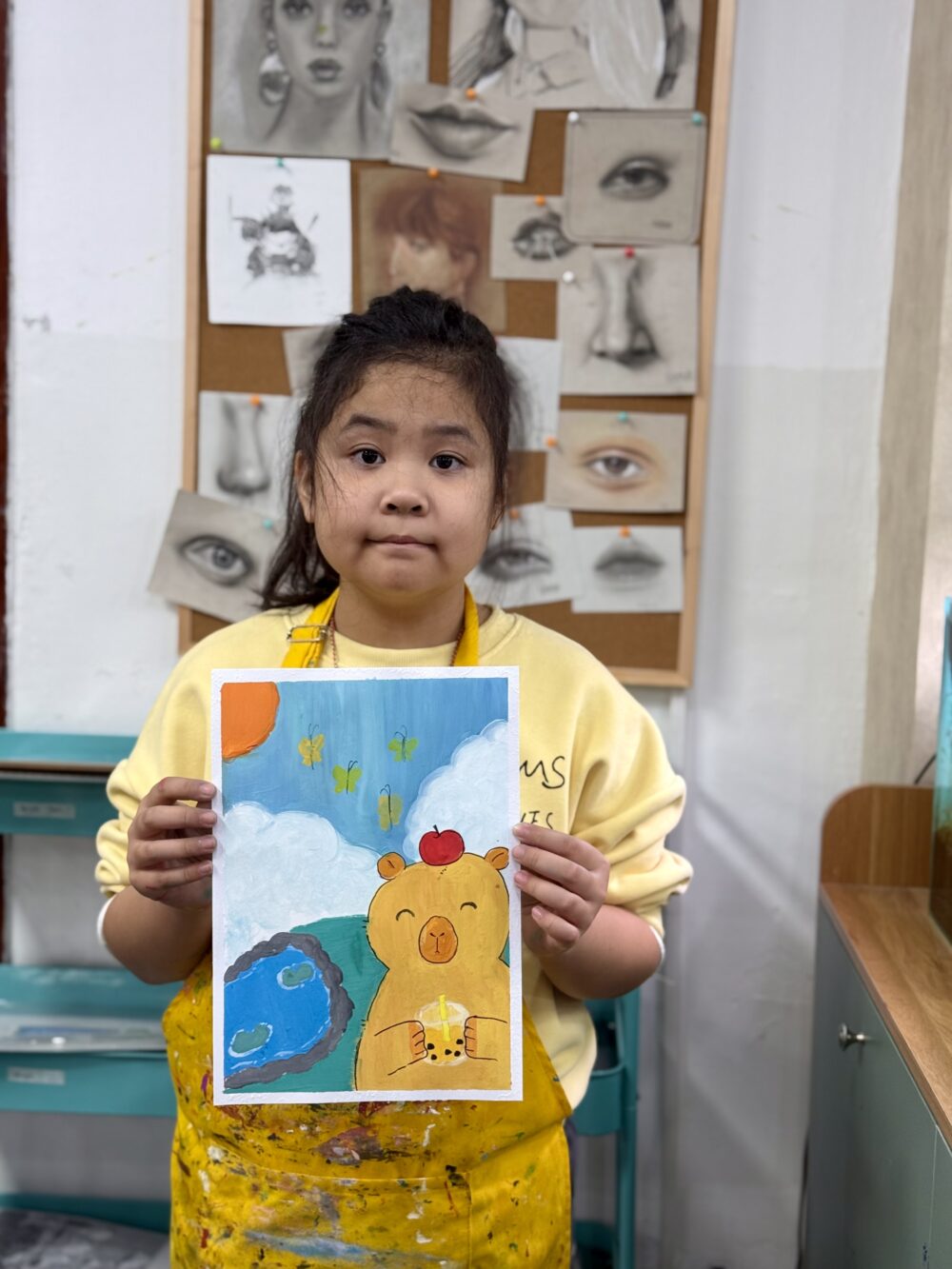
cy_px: 634
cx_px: 476
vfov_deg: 39.7
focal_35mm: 48
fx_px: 1760
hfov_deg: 30.3
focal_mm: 6.76
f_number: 1.78
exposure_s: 1/100
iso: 80
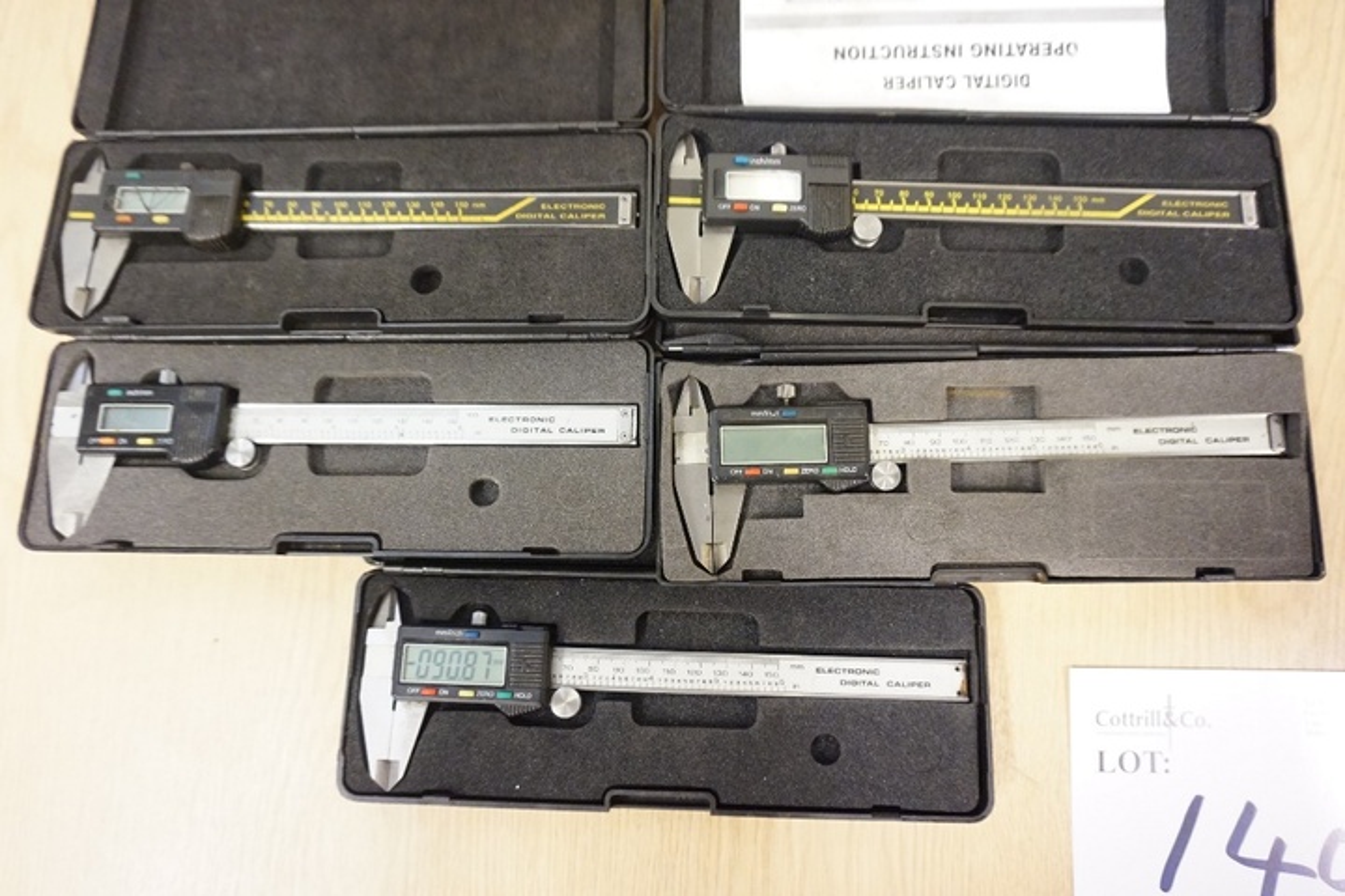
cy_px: 448
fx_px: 897
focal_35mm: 24
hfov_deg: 73.7
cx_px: 672
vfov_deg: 53.1
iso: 3200
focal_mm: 16
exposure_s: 1/30
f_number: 3.5
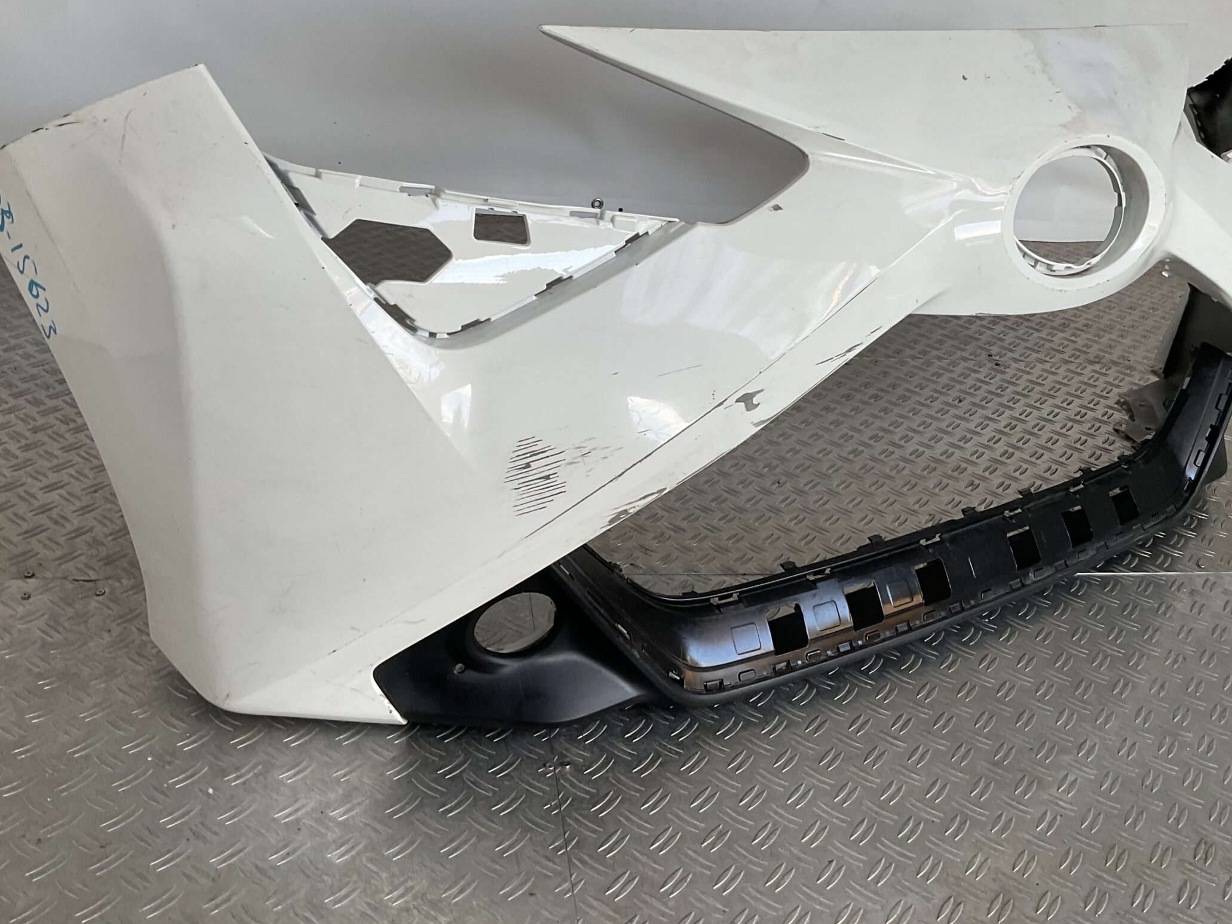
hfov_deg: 51.3
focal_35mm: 36
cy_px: 375
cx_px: 679
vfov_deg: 39.5
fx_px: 1281
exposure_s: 1/100
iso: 32
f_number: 1.8
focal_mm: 3
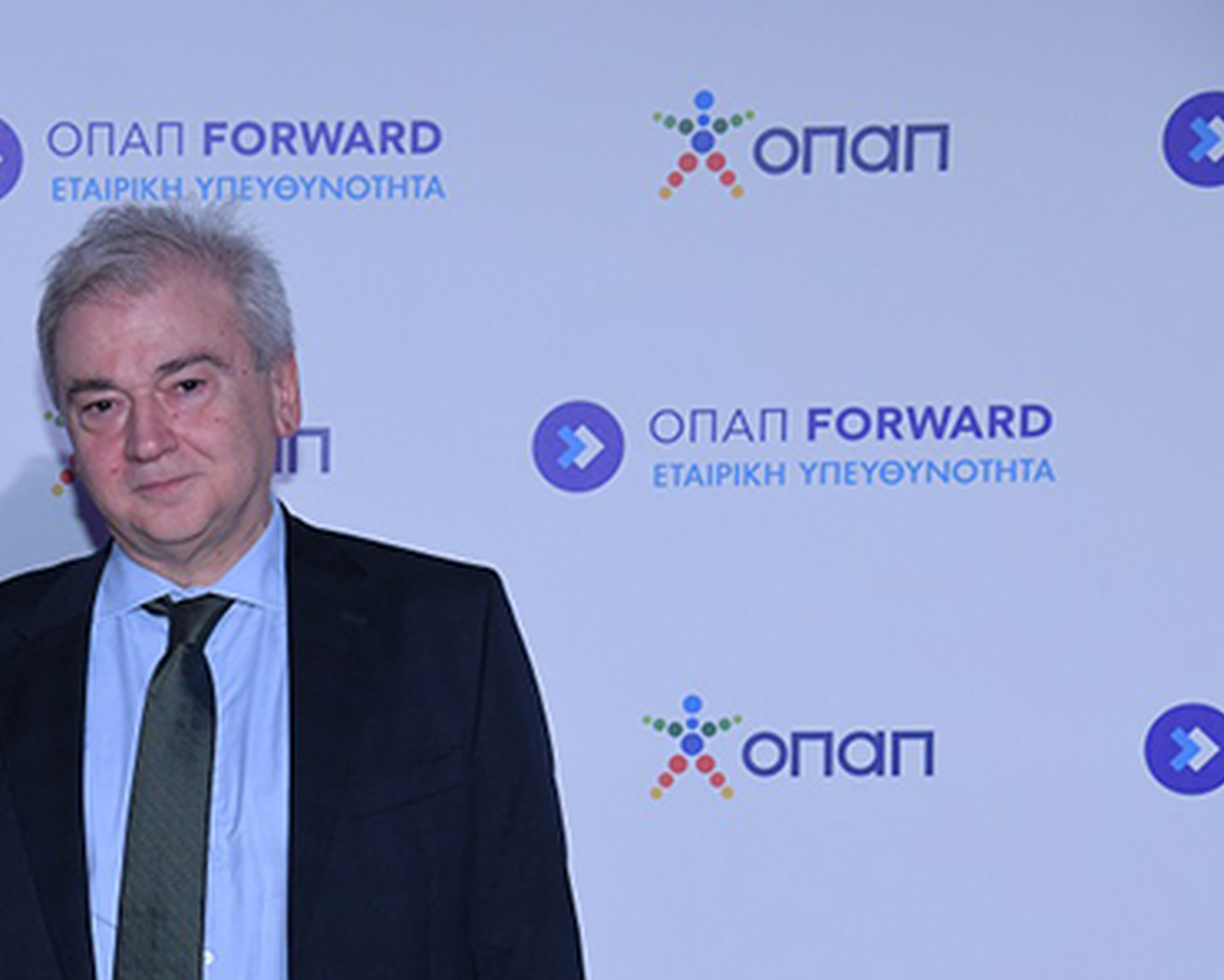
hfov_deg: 16.7
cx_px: 7
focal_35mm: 113
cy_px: 751
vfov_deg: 13.6
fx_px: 4095
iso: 2000
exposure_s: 1/250
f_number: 5.6
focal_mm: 58
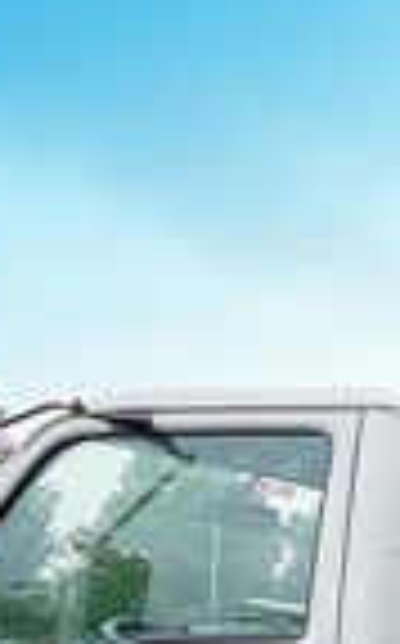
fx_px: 1277
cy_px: 698
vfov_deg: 26.2
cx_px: 1196
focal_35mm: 73
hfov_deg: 11.2
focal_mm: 16
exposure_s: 1/640
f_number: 7.1
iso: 800
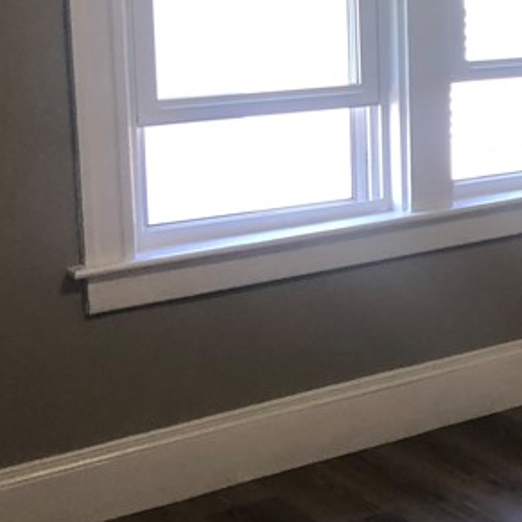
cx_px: 793
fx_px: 1484
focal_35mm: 87
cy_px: 158
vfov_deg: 19.9
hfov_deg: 17.8
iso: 25
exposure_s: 1/30
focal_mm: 3.99
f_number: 1.8
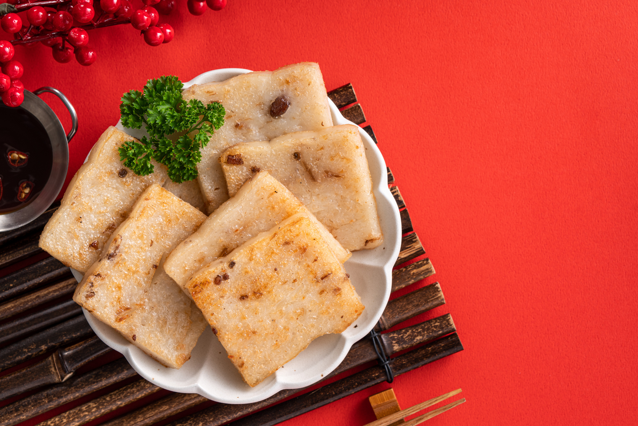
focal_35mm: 132
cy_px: 213
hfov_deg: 15.5
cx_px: 319
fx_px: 2339
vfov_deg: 10.4
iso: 100
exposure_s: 1/160
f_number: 9
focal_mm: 132
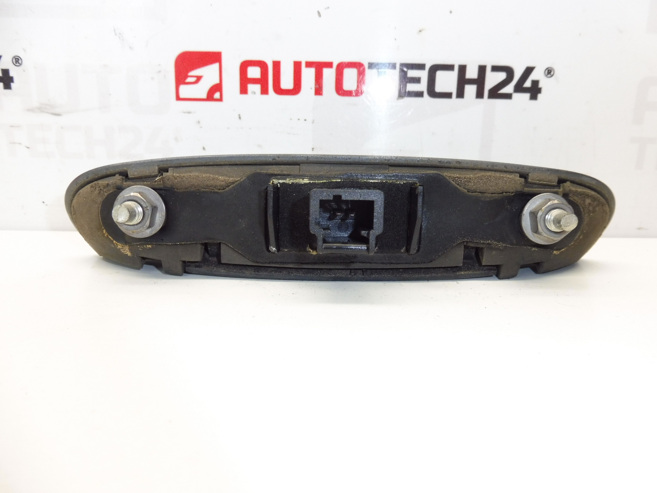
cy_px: 246
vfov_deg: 56.8
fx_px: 456
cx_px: 328
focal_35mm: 24
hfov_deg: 71.6
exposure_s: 1/60
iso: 200
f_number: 3.5
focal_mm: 4.3
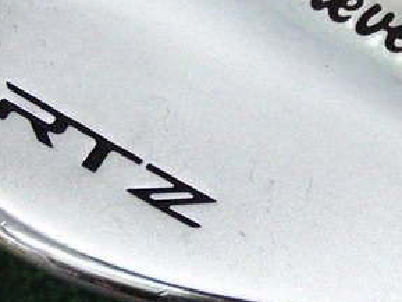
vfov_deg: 18.0
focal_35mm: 82
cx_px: 313
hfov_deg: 23.5
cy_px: 99
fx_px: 953
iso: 3200
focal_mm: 6.42
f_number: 3.6
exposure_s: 1/800
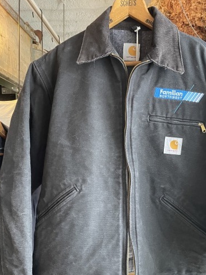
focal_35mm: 32
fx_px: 254
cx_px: 121
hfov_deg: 44.0
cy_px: 166
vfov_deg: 56.3
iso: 500
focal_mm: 4.2
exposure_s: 1/50
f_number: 1.6
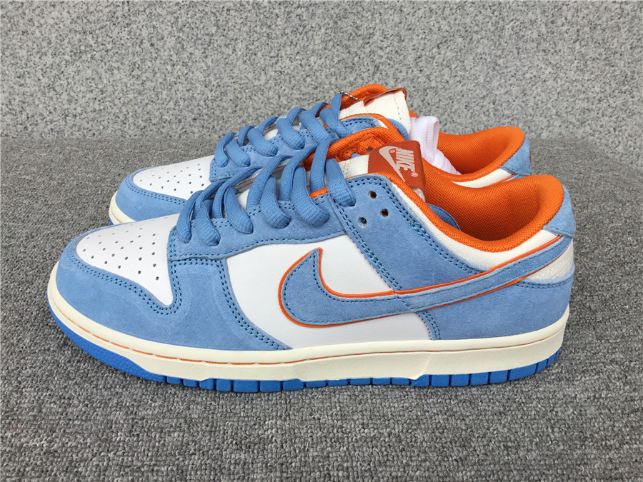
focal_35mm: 31
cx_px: 322
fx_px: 576
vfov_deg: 45.4
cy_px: 241
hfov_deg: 58.4
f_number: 2.4
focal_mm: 3.3
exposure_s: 1/124
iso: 25
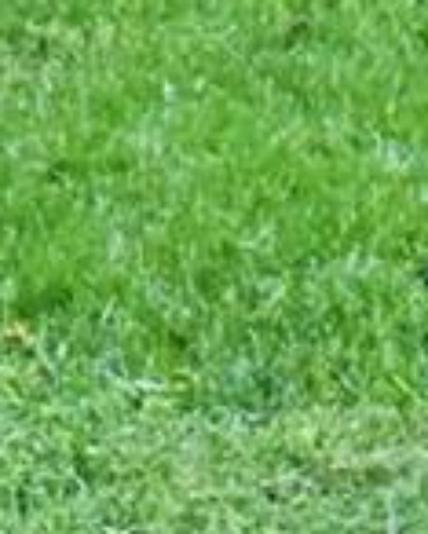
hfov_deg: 5.7
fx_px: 3954
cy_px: -657
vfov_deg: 7.3
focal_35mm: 250
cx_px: -1006
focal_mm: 38
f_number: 10
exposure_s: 1/100
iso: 4000
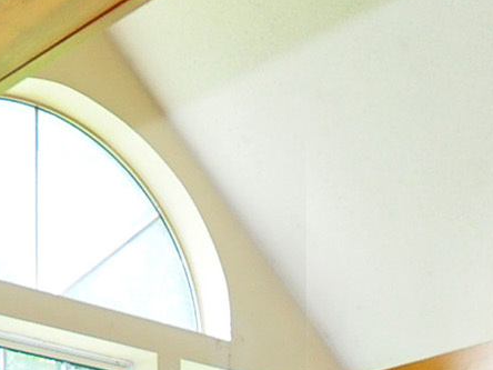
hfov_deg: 20.8
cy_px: 722
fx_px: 1339
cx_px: 321
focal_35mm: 94
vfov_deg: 13.6
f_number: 3.5
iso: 500
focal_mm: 10
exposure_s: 1/160
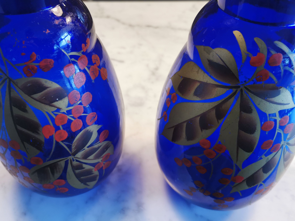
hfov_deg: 56.8
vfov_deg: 44.1
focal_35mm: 32
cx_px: 140
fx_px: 273
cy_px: 102
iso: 125
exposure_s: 1/50
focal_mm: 5.56
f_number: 1.6
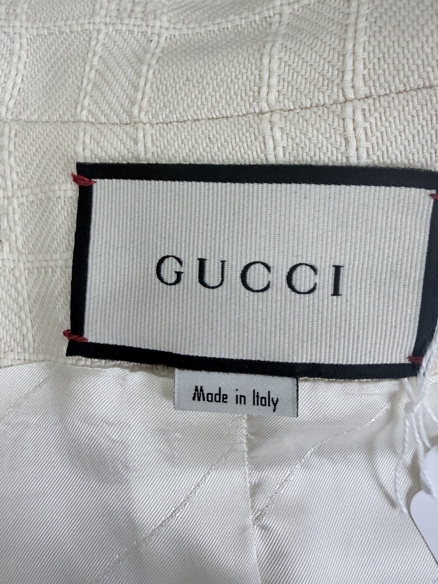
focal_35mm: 25
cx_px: 226
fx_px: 422
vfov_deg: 69.4
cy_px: 286
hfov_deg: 54.9
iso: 160
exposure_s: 1/50
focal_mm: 2.22
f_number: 2.2
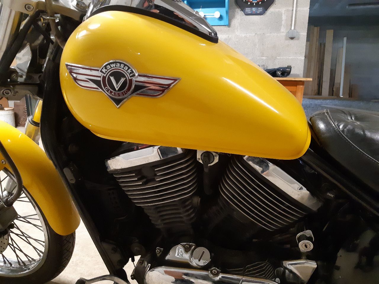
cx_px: 190
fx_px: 285
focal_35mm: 26
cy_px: 142
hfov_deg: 67.3
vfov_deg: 53.1
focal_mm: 3.93
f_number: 1.7
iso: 400
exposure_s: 1/25
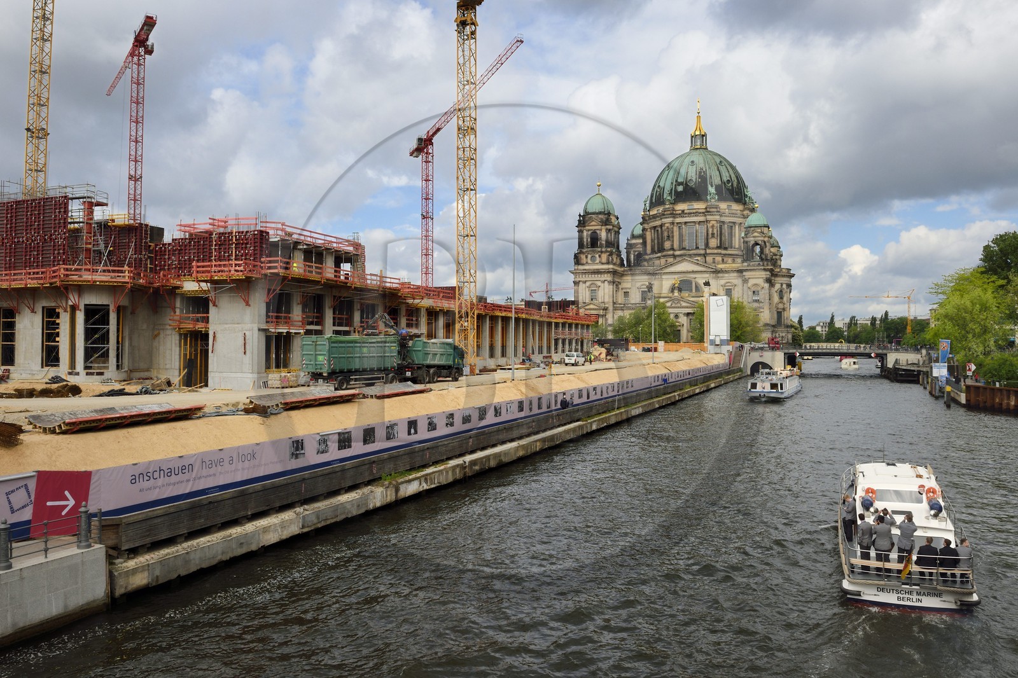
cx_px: 509
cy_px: 339
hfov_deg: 73.8
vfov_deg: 53.1
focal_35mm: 24
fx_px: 678
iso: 400
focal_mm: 24
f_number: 20
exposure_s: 1/200
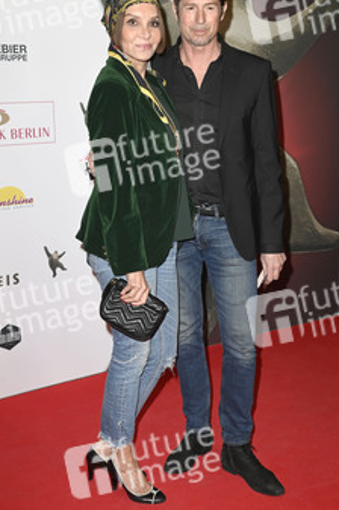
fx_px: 807
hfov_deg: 23.7
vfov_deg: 35.1
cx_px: 186
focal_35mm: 57
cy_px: 236
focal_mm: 48
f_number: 5.6
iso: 500
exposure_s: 1/250
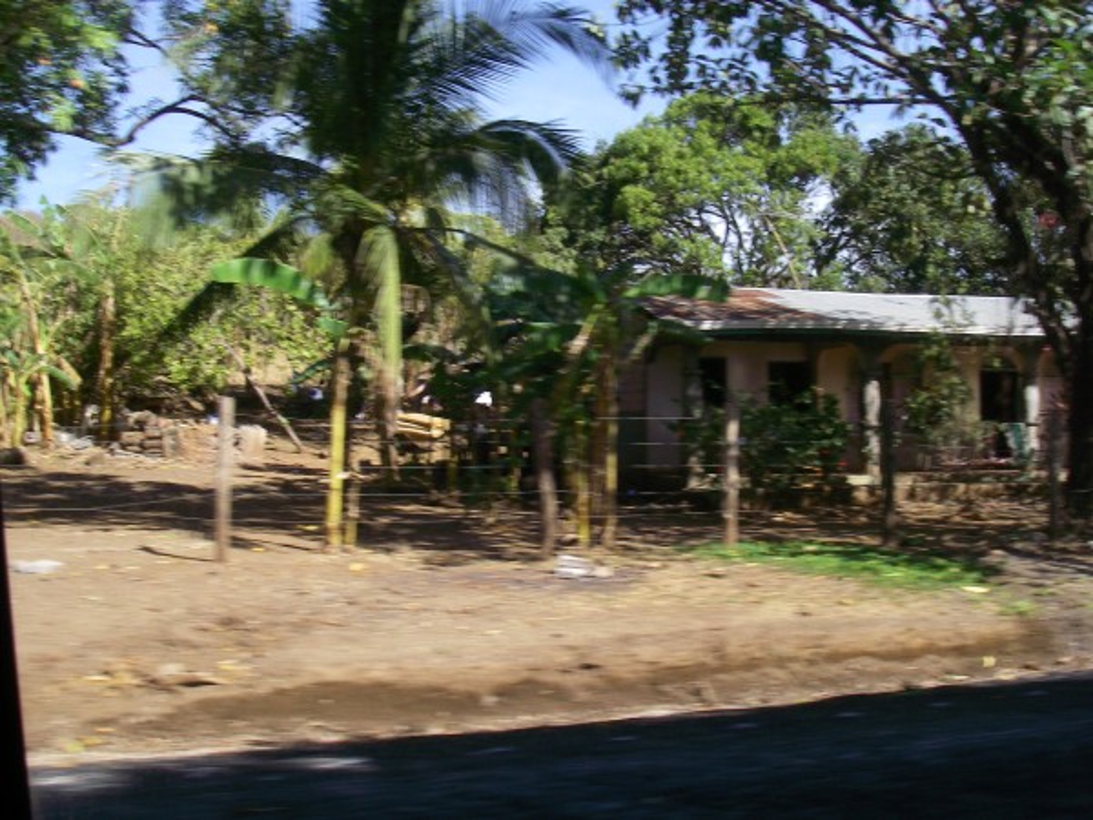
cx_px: 546
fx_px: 1200
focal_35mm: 38
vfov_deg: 37.7
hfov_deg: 49.0
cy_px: 410
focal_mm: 6.3
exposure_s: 1/100
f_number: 6.6
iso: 64
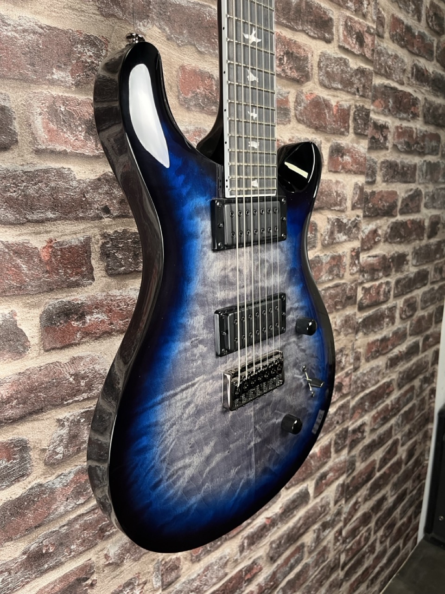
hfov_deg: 53.1
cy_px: 297
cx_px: 222
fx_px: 446
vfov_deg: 67.3
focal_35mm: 26
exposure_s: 1/99
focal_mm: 5.1
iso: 125
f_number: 1.6
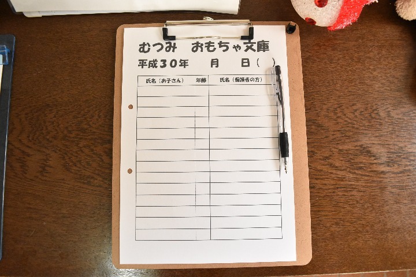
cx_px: 208
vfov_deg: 47.9
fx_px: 312
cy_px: 138
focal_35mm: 27
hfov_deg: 67.4
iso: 3200
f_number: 5.6
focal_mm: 18
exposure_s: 1/90
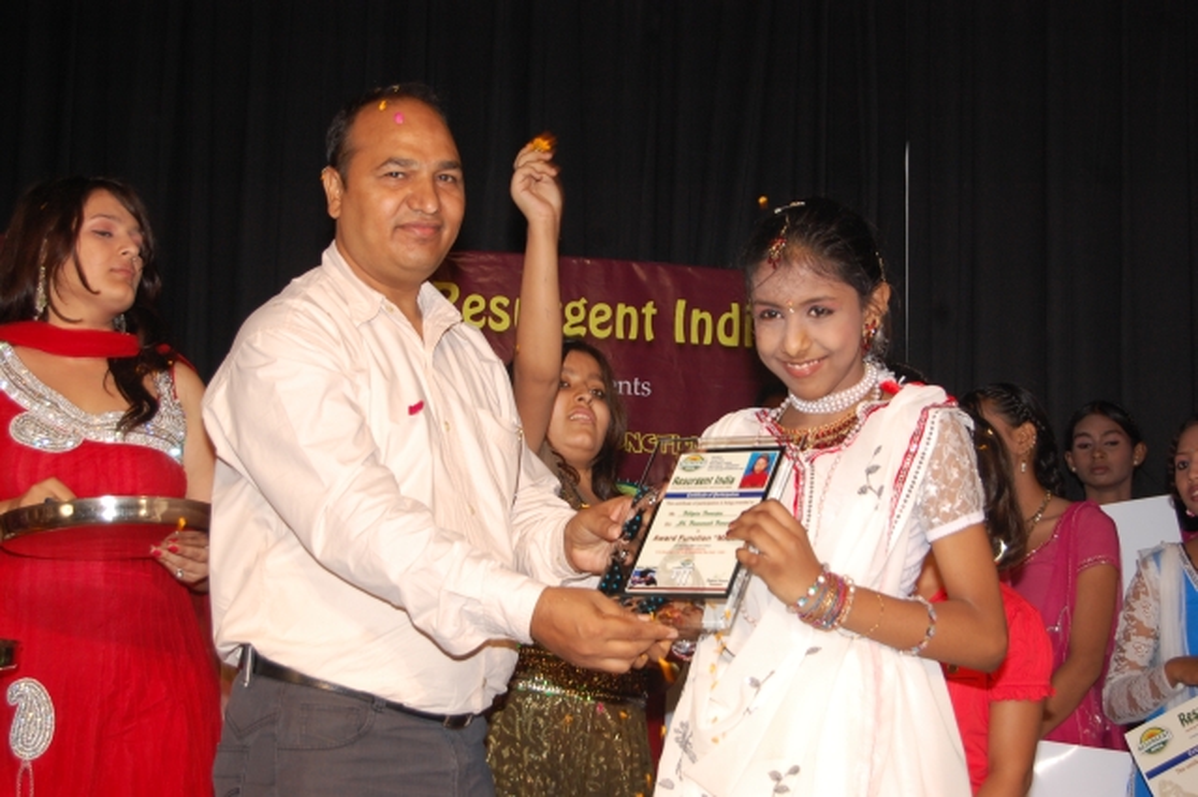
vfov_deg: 19.7
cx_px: 599
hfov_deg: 29.3
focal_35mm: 69
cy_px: 398
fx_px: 2295
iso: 400
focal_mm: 46
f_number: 5.6
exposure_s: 1/125
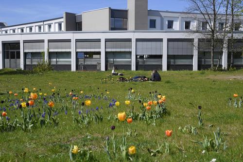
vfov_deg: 27.0
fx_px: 337
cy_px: 81
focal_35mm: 50
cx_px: 122
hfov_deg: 39.6
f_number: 8
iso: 100
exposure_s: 1/250
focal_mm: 50
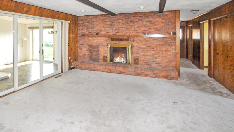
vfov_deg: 58.1
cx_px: 101
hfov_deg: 89.0
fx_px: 118
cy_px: 57
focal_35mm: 19
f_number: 4
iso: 720
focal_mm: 10
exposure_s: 1/60
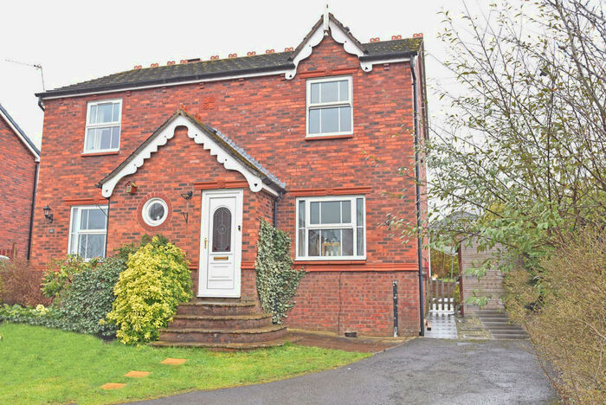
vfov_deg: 41.2
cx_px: 303
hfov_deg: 58.7
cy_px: 202
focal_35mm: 32
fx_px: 539
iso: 800
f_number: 8
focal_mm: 32
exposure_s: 1/60
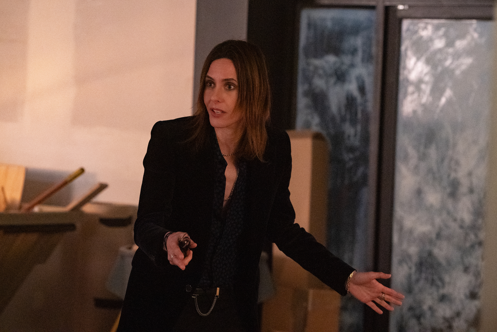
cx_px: 248
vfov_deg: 11.2
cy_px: 166
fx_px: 1684
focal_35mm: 122
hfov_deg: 16.8
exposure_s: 1/125
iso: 10000
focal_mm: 122
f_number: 5
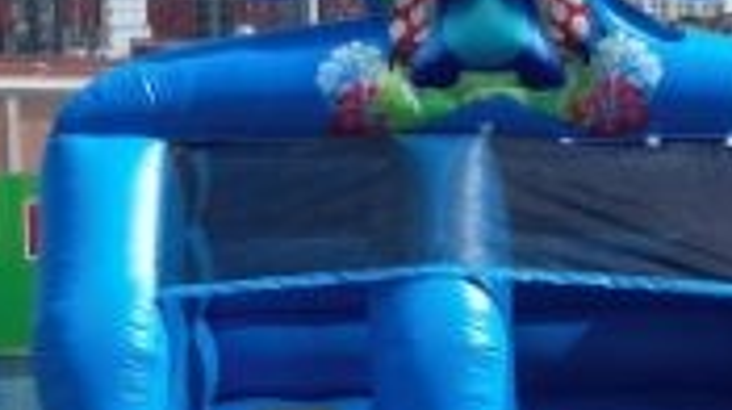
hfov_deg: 14.0
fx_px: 2967
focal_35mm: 153
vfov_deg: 7.7
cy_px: 674
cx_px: 514
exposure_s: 1/2500
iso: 120
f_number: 1.7
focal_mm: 6.72
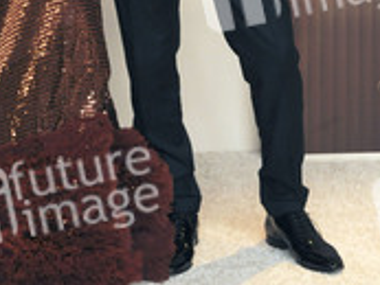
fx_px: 2735
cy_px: -129
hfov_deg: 7.9
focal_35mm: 249
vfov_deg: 5.9
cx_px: 111
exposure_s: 1/200
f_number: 5.6
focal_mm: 112
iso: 2000
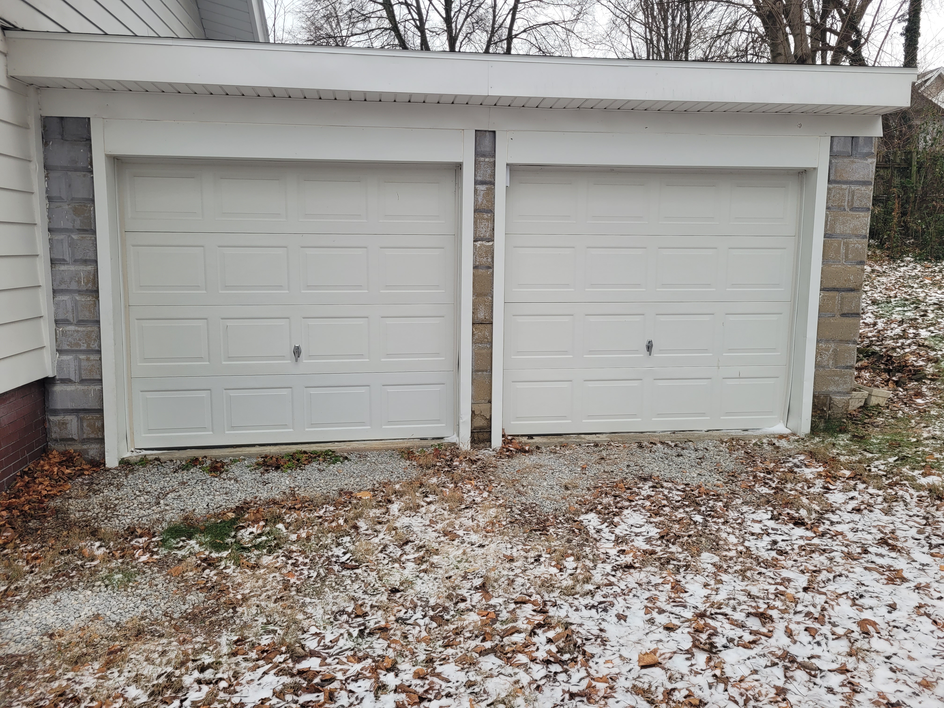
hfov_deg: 67.3
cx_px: 472
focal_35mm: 26
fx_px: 709
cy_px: 354
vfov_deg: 53.1
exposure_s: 1/315
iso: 40
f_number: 1.8
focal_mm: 5.4
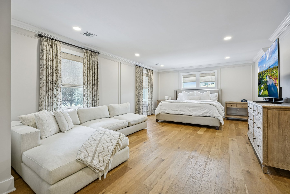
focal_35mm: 16
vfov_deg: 73.7
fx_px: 129
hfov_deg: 96.7
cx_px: 145
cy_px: 97
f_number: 8
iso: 400
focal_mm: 16
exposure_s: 1/25
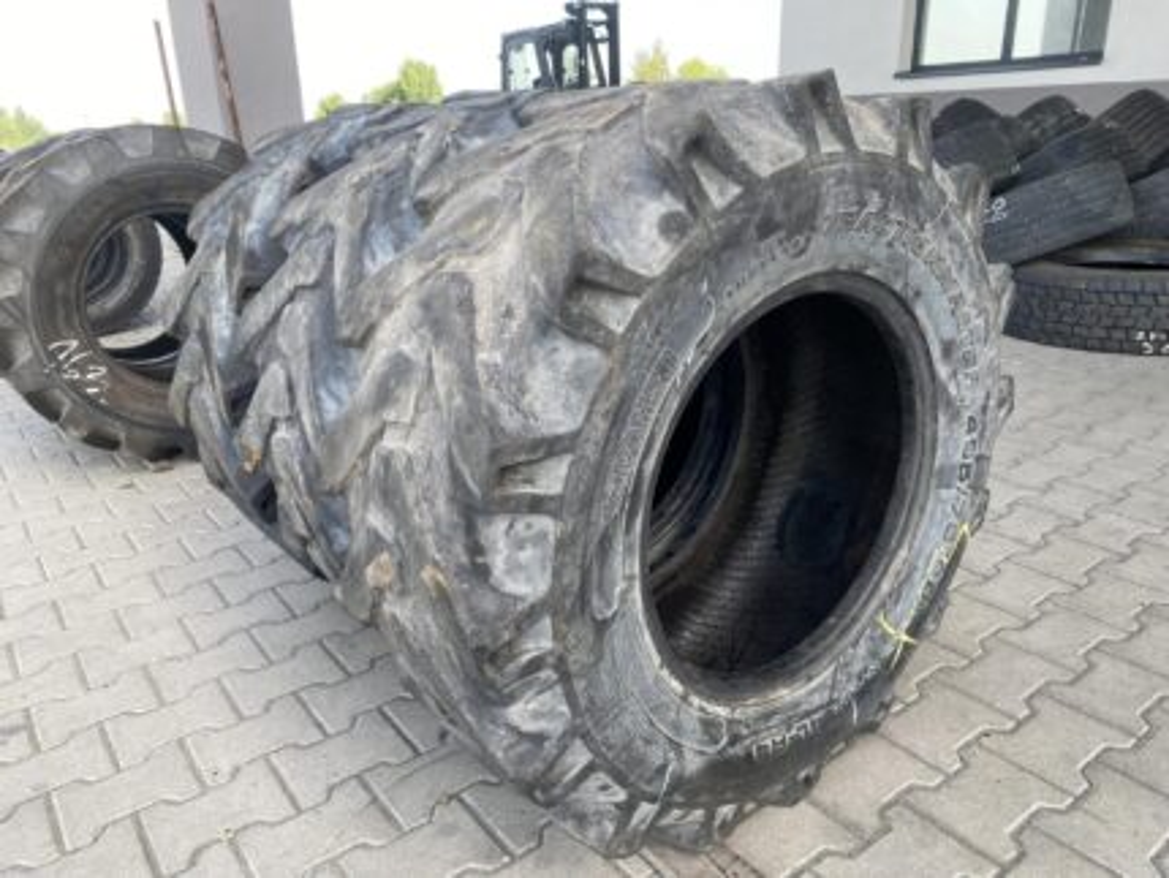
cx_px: 584
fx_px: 879
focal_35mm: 26
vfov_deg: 53.1
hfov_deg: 67.3
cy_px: 439
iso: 32
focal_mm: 4.25
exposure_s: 1/215
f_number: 1.8
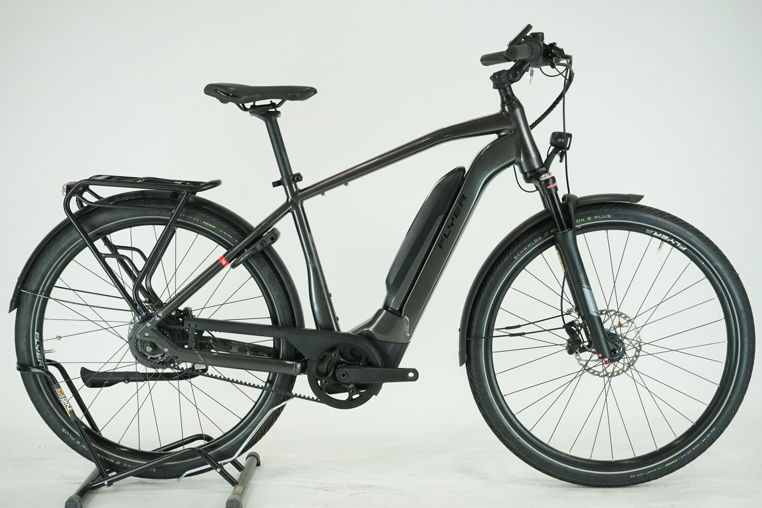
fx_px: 1206
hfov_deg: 35.1
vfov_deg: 23.8
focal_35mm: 57
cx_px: 381
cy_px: 254
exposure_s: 1/200
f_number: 6.3
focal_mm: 57
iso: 1600
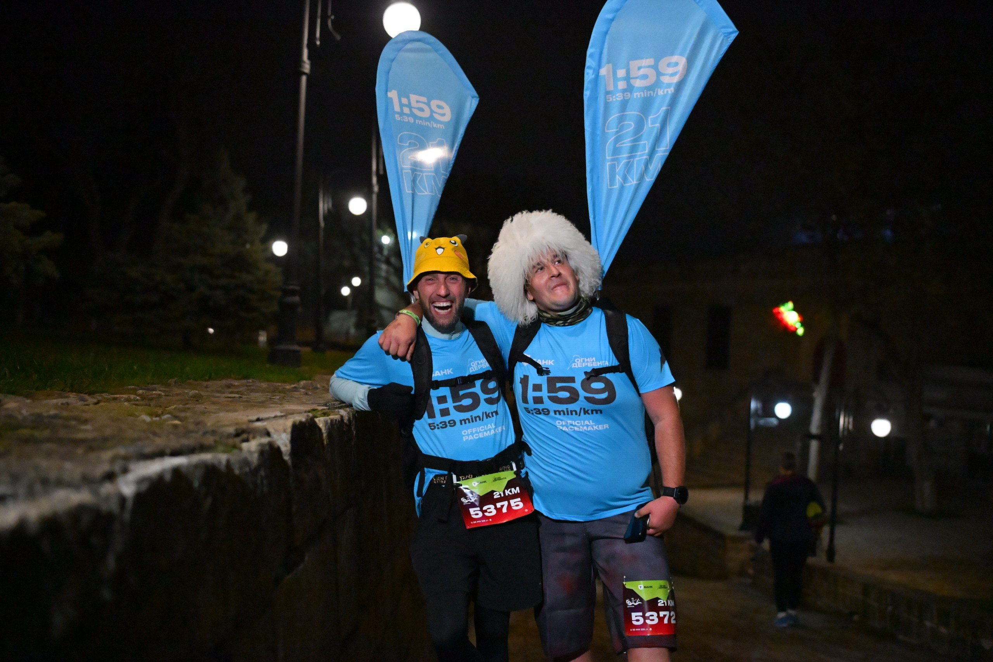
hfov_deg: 54.4
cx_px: 496
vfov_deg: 37.9
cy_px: 331
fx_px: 965
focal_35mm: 35
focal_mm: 35
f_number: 2
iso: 20000
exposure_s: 1/1600
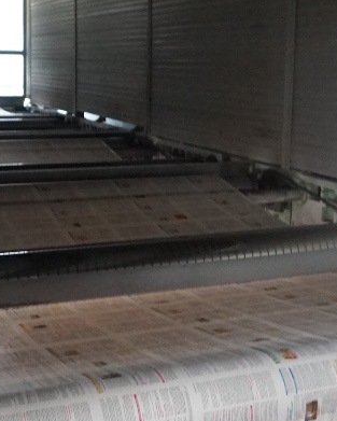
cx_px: 164
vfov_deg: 31.8
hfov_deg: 25.8
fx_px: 735
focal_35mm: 59
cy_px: 159
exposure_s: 1/13
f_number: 3.5
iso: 3200
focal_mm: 16
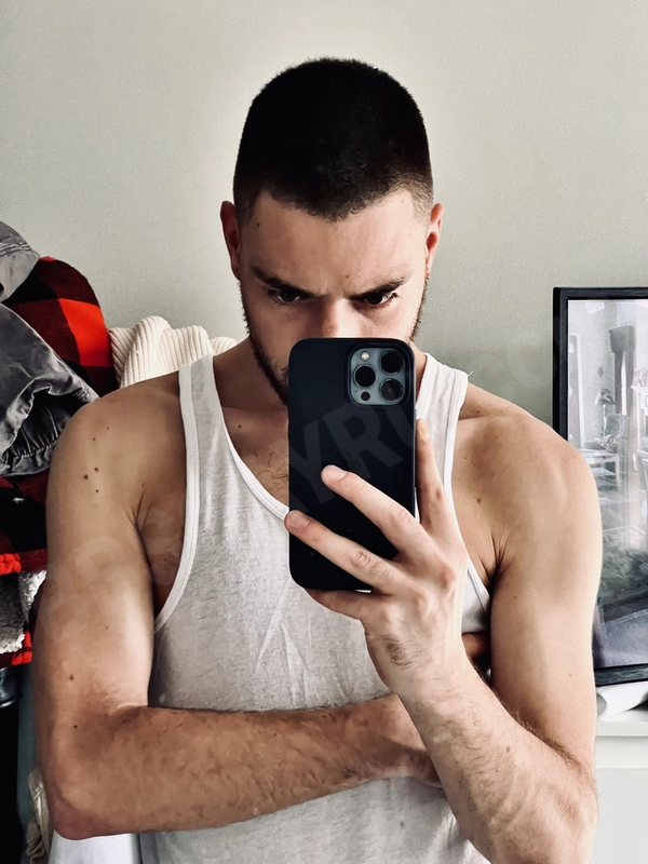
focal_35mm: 77
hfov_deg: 19.1
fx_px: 1922
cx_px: 324
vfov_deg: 25.3
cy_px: 432
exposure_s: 1/61
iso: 200
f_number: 2.8
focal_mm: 9
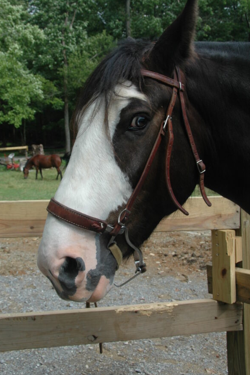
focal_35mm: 42
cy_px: 173
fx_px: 438
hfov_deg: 31.8
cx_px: 107
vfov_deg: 46.4
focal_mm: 24
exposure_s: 1/200
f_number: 7.1
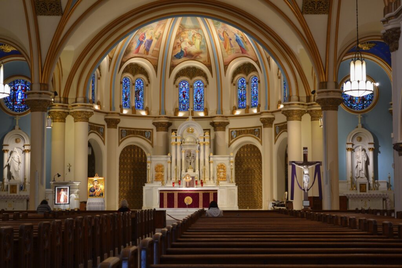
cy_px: 134
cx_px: 201
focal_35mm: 63
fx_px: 704
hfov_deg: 31.9
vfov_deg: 21.6
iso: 640
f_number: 5.3
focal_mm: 42
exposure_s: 1/15
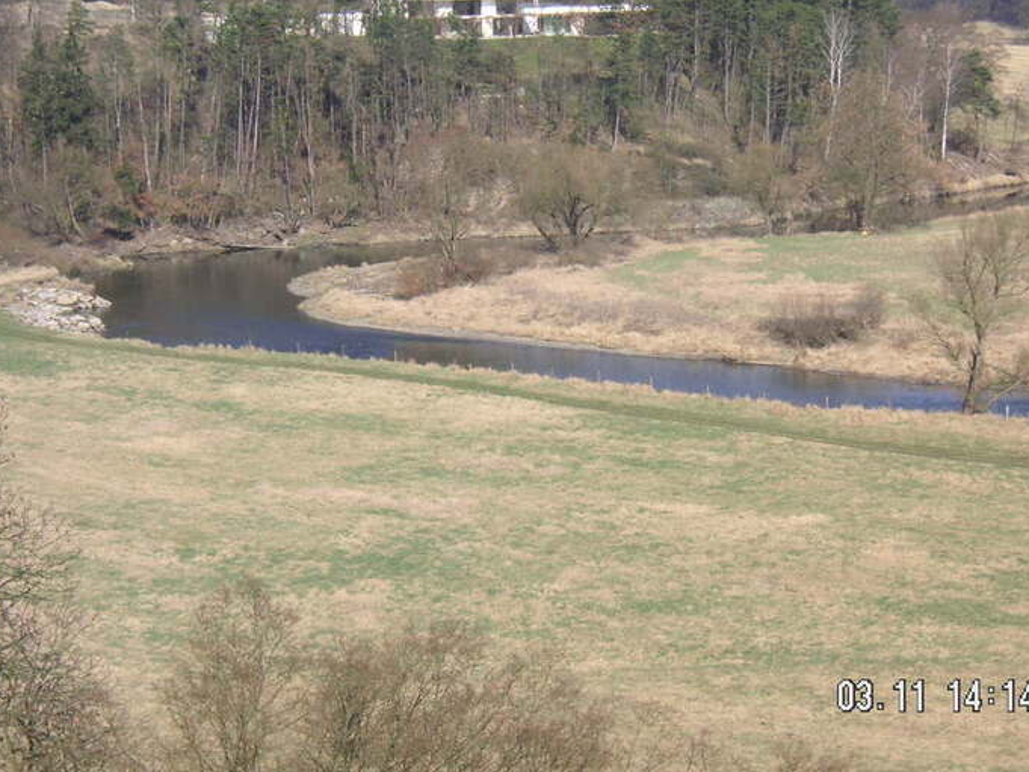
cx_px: 515
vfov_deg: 13.7
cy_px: 331
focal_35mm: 108
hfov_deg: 18.2
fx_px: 3211
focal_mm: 15.2
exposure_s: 1/350
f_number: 4.8
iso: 50
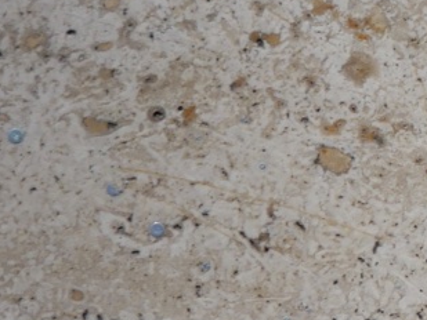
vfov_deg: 3.4
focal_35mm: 435
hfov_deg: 4.4
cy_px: -303
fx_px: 5368
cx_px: 1213
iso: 200
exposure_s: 1/400
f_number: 4.5
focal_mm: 35
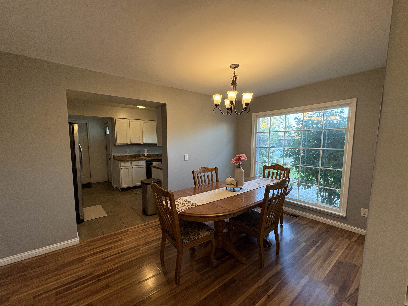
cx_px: 201
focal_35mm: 15
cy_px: 161
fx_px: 177
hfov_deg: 98.2
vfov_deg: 81.7
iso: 320
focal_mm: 2.22
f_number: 2.2
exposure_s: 1/60
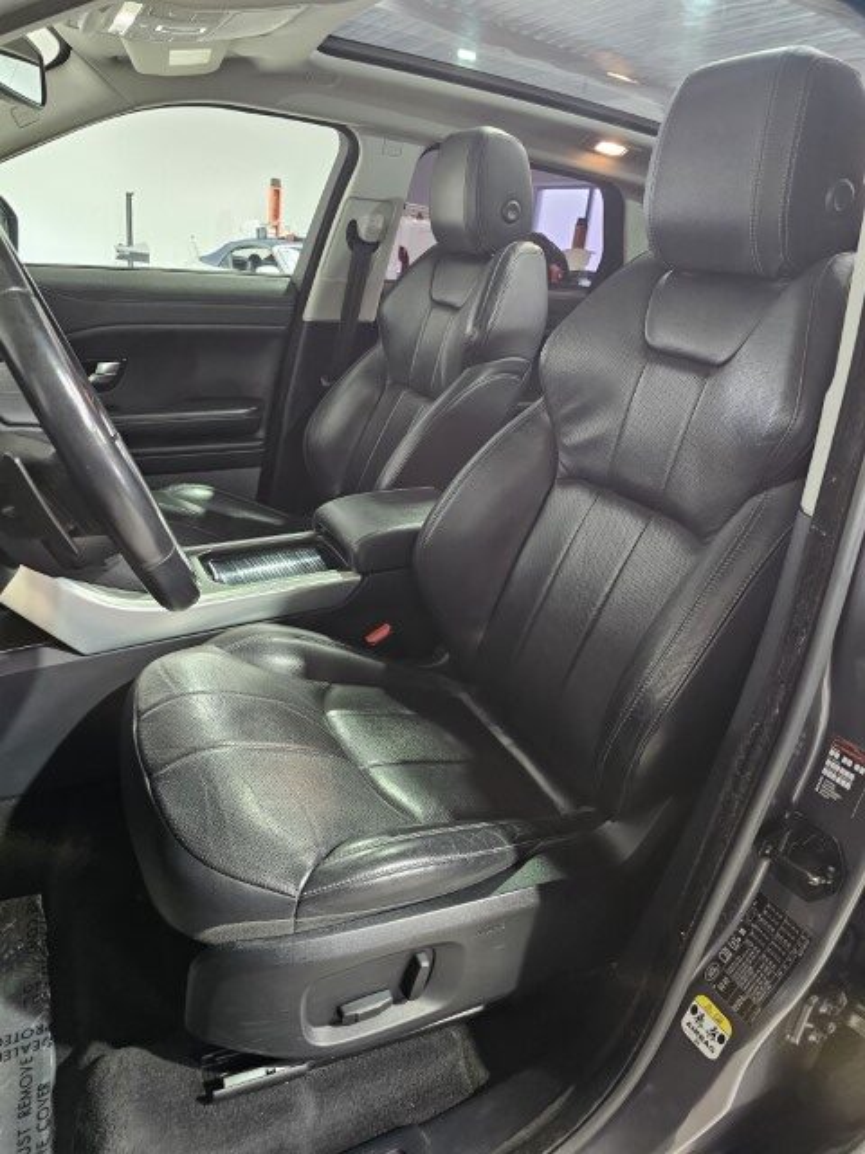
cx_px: 432
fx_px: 766
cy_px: 577
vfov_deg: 73.9
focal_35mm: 23
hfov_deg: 58.9
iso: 1000
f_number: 1.7
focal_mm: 6.3
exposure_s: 1/100
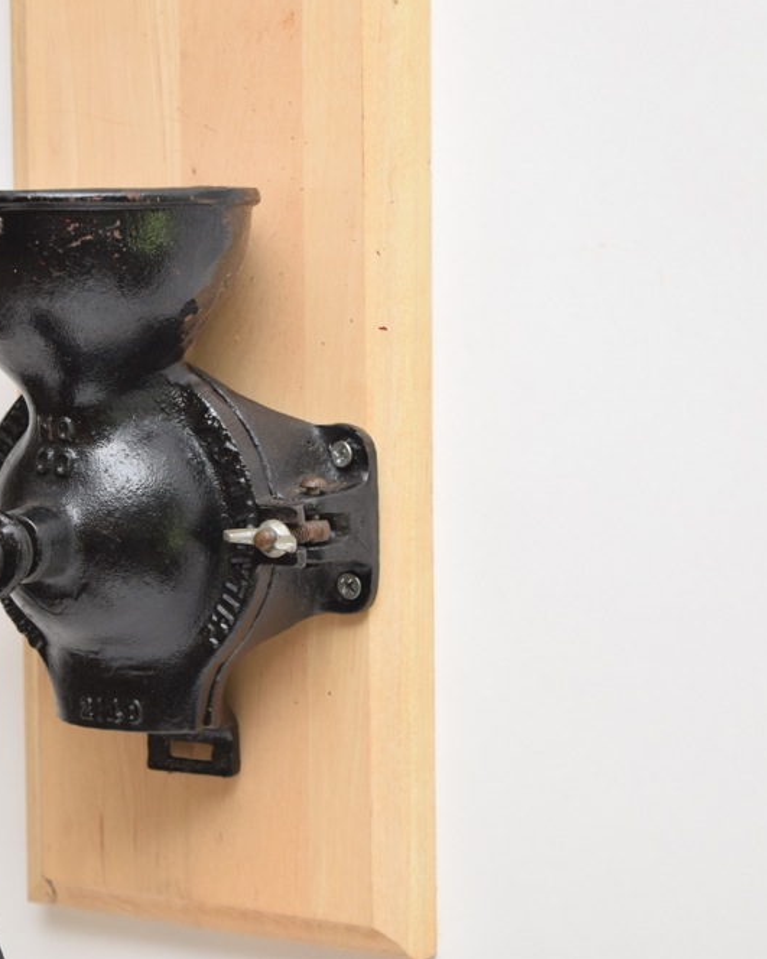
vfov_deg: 16.5
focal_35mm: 117
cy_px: 479
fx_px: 3312
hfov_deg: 13.2
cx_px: 169
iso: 800
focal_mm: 55
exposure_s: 1/100
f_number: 5.6
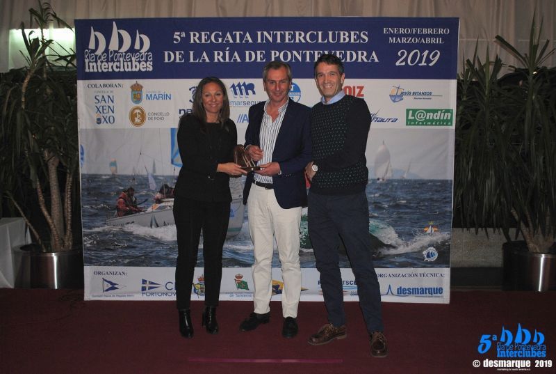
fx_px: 557
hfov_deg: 53.0
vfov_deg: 37.0
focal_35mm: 36
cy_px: 187
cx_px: 278
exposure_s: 1/60
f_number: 4
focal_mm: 24
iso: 200
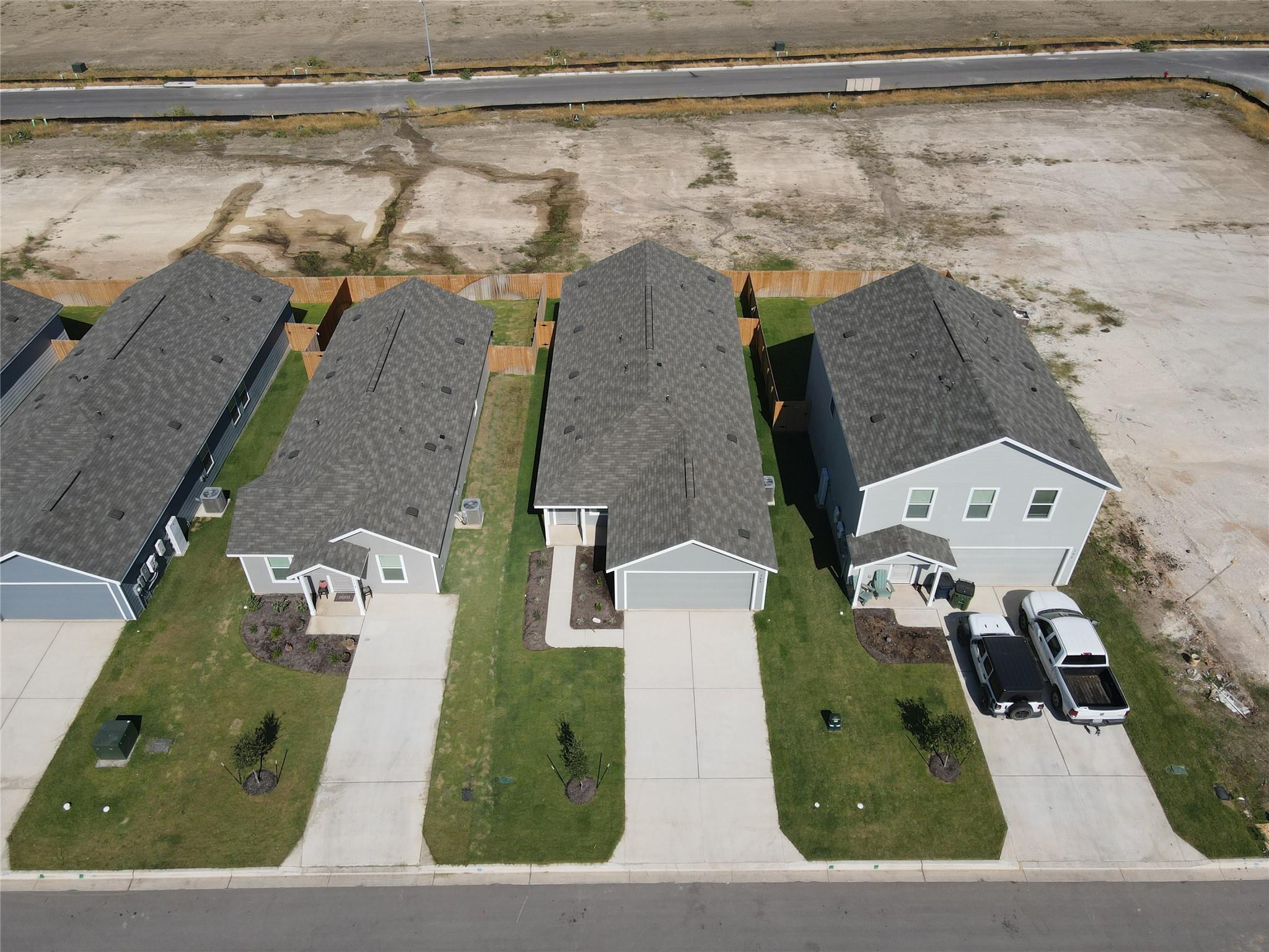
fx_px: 880
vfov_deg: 56.8
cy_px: 476
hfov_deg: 71.6
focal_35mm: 24
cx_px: 634
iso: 110
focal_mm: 4.5
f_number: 2.8
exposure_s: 1/1250
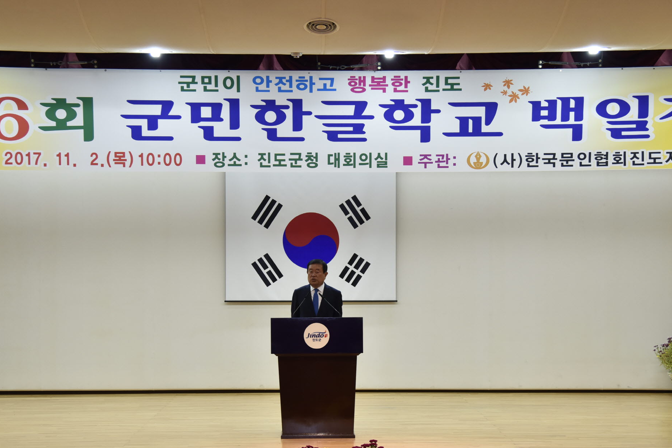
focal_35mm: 67
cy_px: 277
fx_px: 1251
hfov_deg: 30.1
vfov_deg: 20.3
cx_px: 321
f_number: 4
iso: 1000
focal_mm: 52
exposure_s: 1/125
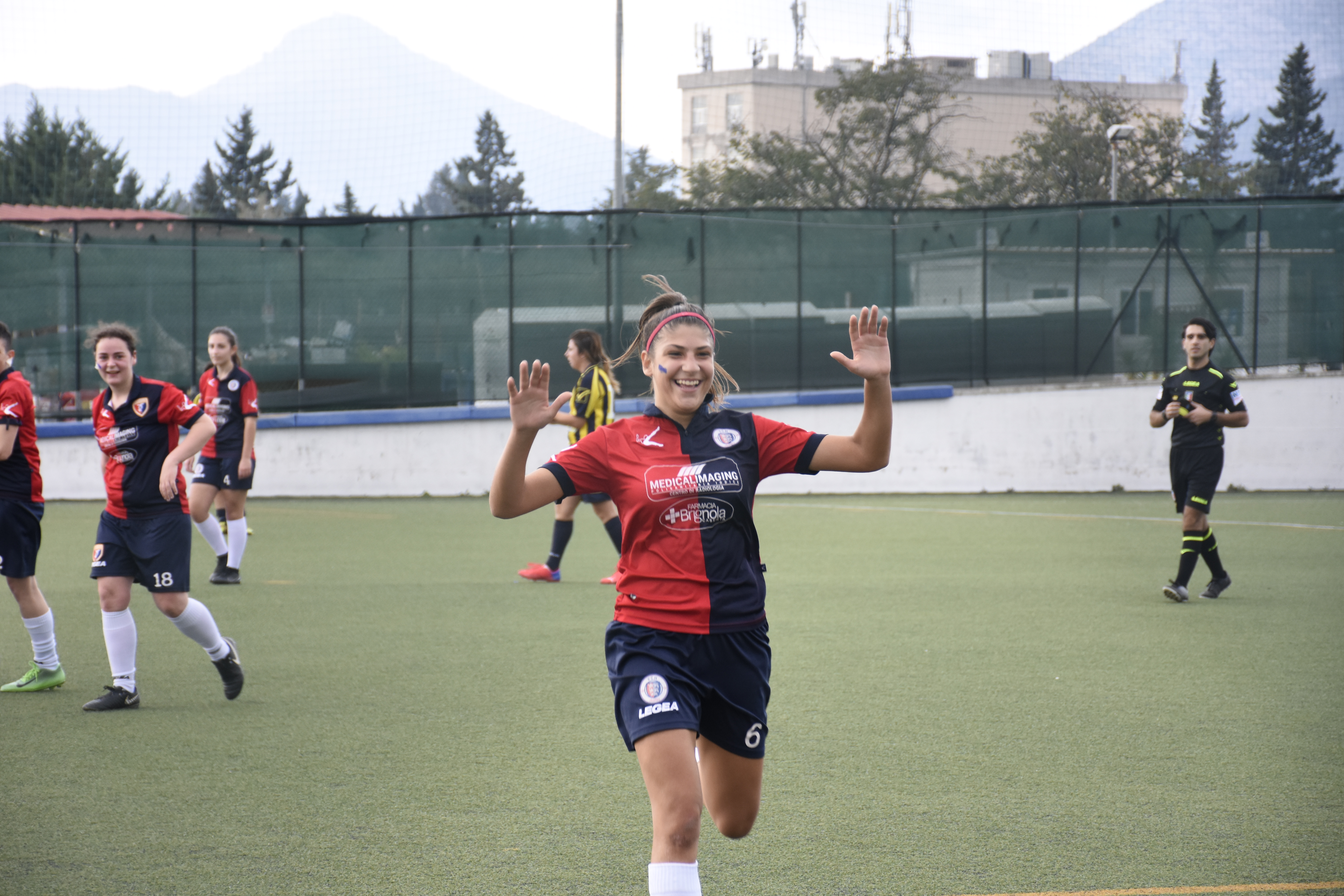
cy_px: 448
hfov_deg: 16.1
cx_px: 672
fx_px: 4760
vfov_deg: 10.8
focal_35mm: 128
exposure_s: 1/320
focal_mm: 85
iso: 640
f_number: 5.3
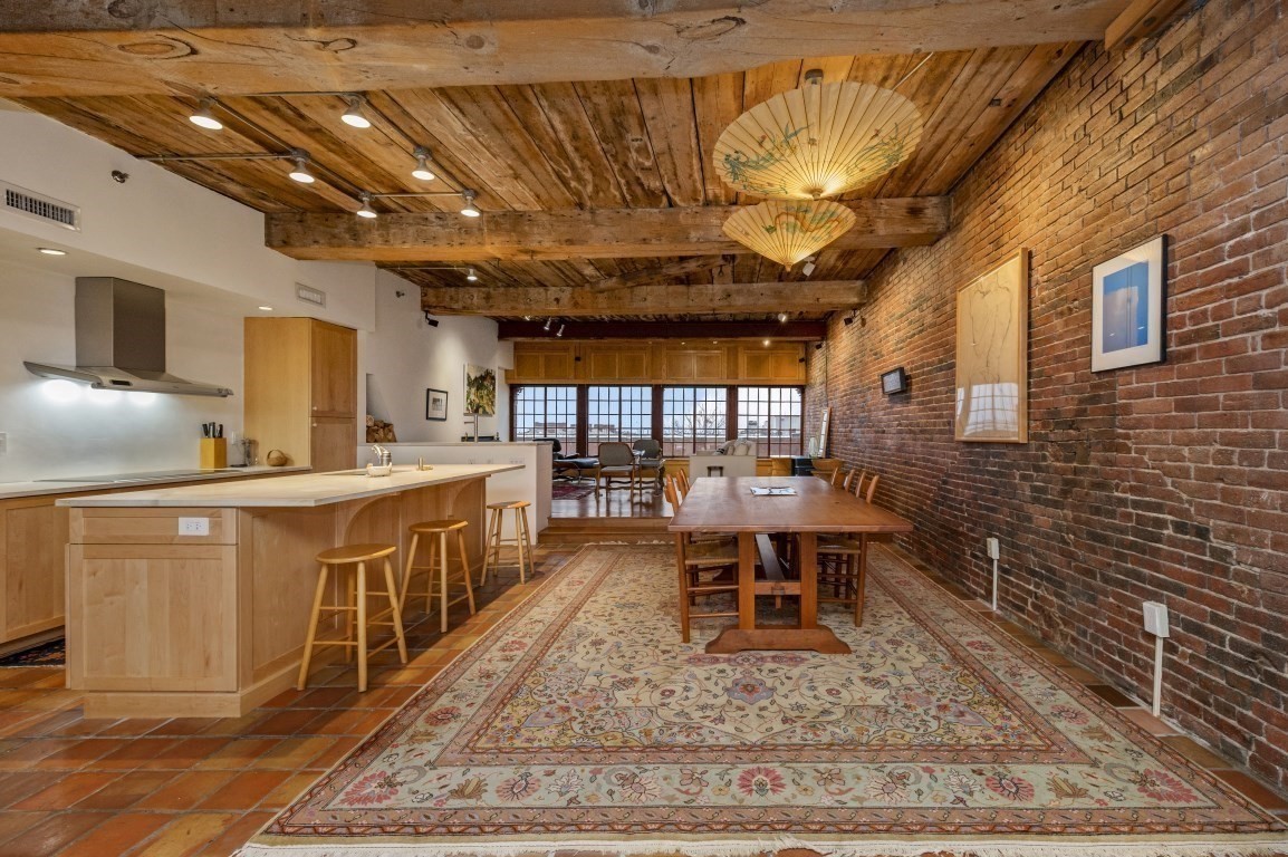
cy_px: 428
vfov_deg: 81.1
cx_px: 644
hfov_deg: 104.3
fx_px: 501
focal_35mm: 14
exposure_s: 1/125
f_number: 5.6
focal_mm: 14
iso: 1600
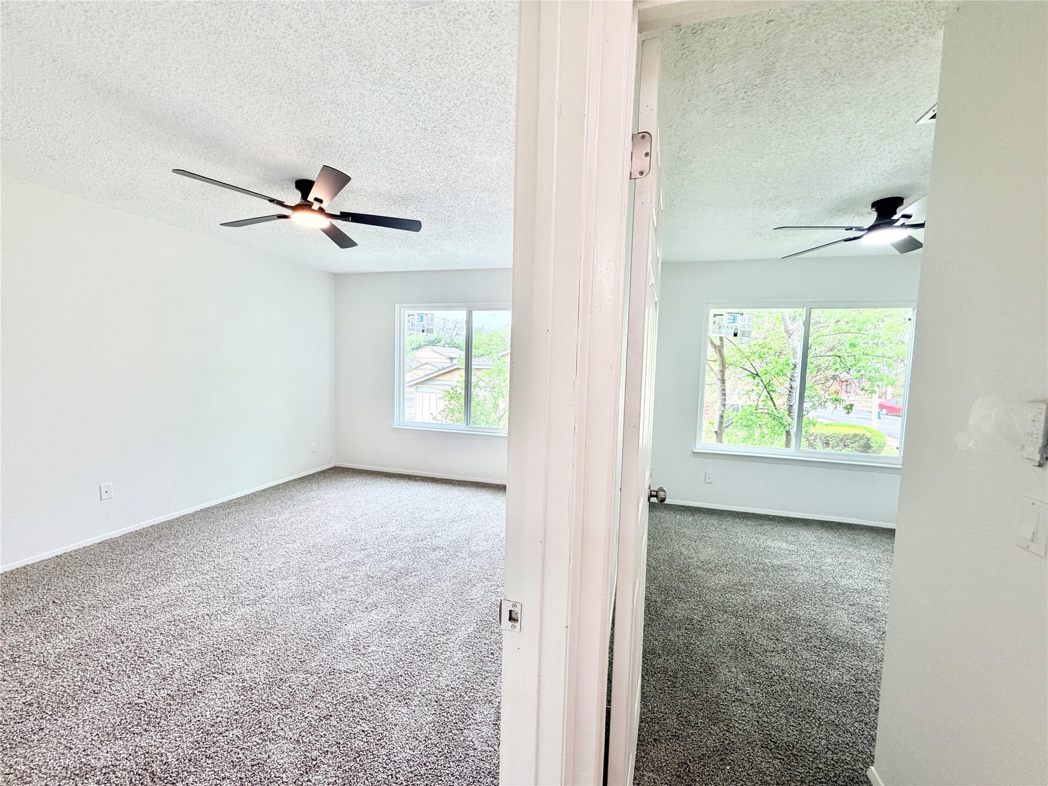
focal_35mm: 14
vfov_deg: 85.7
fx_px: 424
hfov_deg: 102.1
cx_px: 524
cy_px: 393
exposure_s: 1/120
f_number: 2.2
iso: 100
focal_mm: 2.22
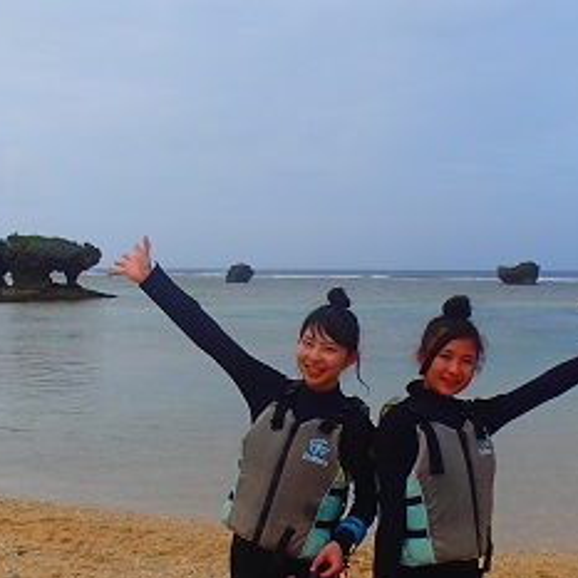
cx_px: 382
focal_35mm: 53
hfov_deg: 32.0
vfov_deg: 31.7
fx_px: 1001
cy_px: 423
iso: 100
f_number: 11
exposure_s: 1/160
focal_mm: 5
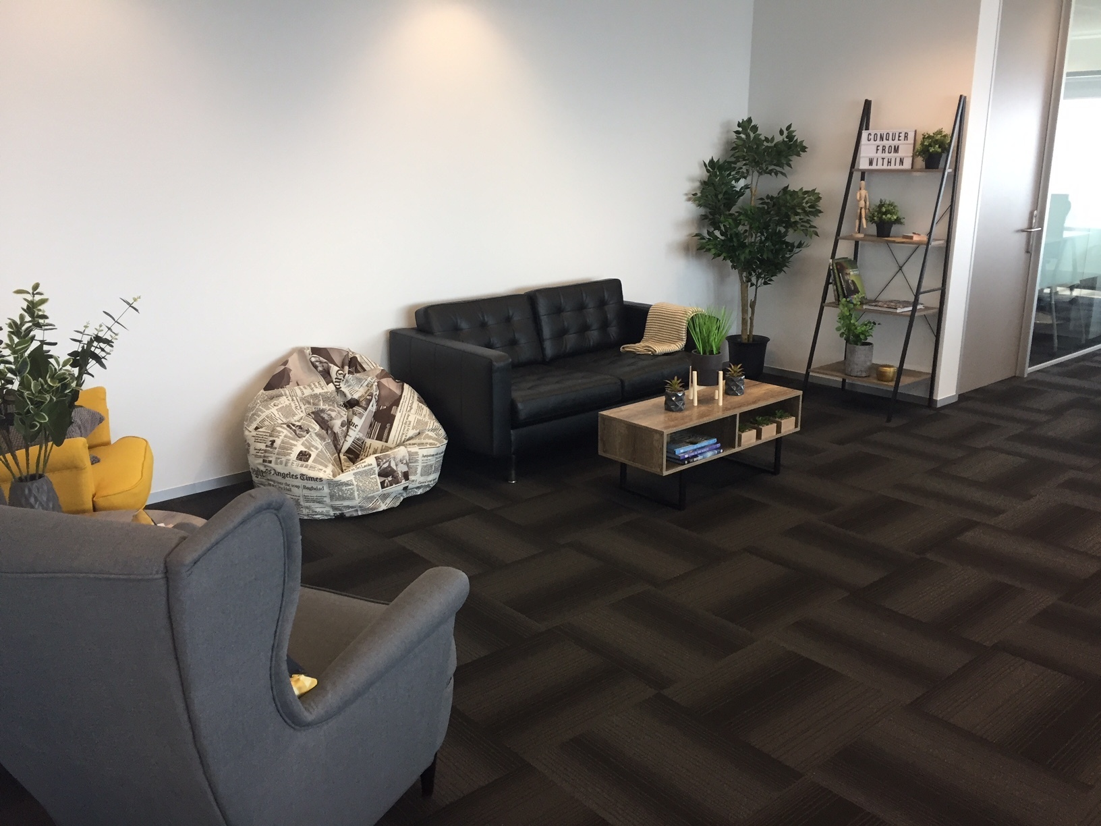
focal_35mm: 29
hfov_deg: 61.7
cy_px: 413
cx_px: 550
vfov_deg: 48.2
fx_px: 922
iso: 64
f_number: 2.2
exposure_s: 1/33
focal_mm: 4.15
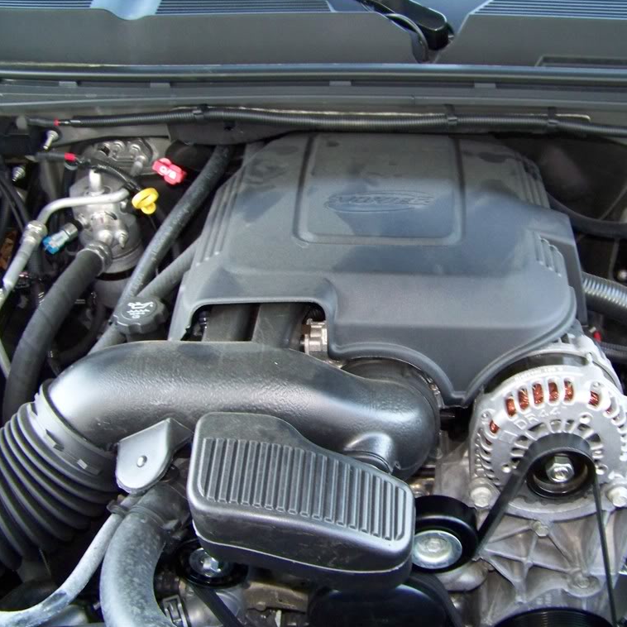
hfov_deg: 39.1
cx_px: 356
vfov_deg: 39.2
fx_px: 881
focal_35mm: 43
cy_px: 311
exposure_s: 1/30
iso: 200
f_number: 2.8
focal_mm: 5.85
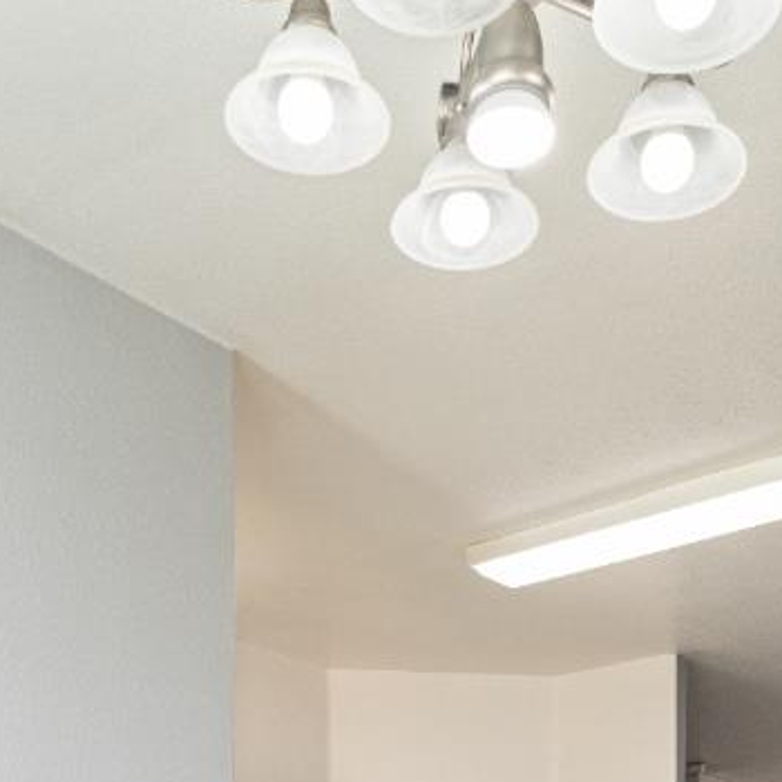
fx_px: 1303
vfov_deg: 26.9
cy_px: 1074
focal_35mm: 51
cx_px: 411
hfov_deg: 33.4
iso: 100
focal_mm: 14
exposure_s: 1/20
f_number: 8
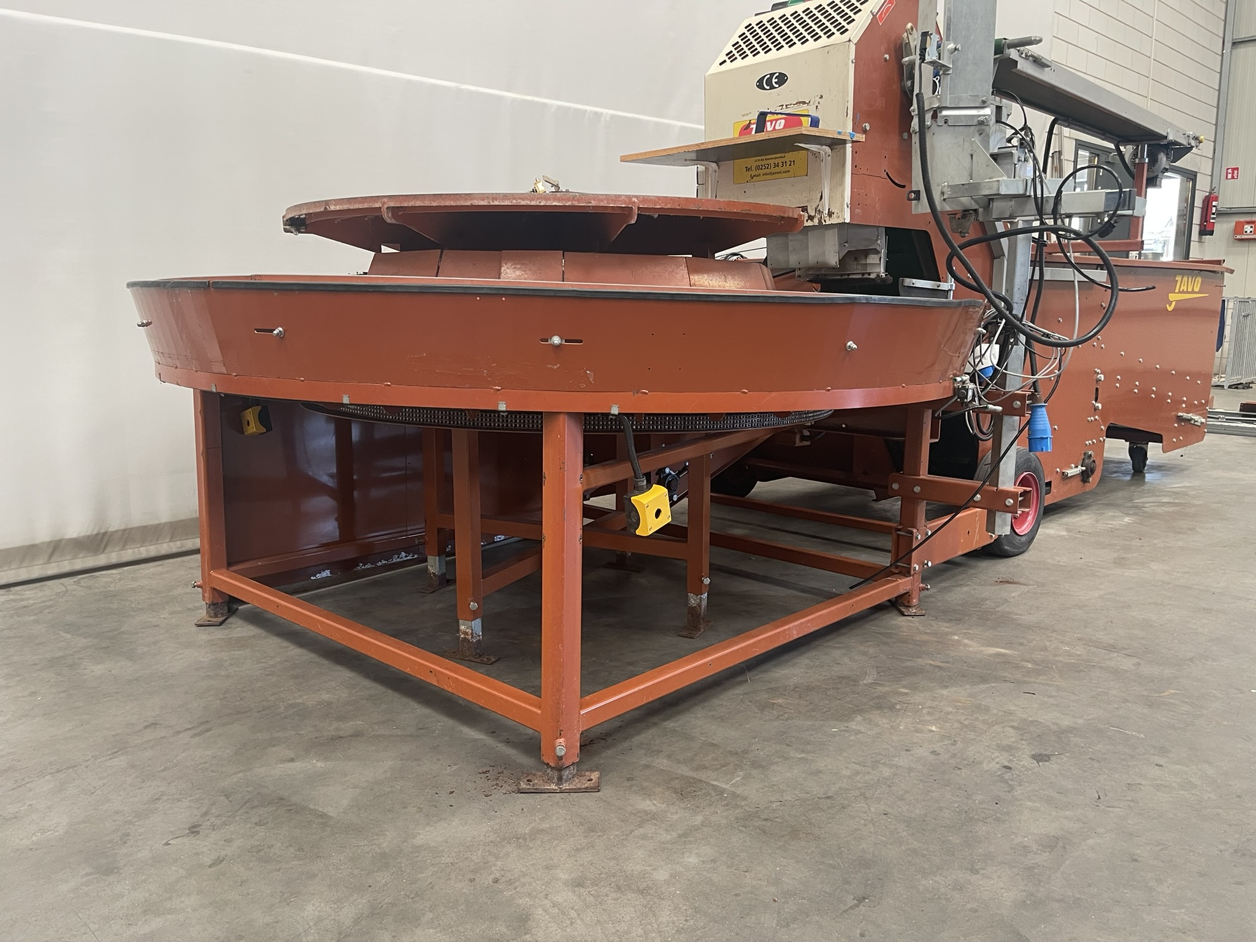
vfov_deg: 54.9
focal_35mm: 25
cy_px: 471
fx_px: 907
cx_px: 628
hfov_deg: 69.4
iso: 125
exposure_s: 1/60
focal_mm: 5.1
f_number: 1.6
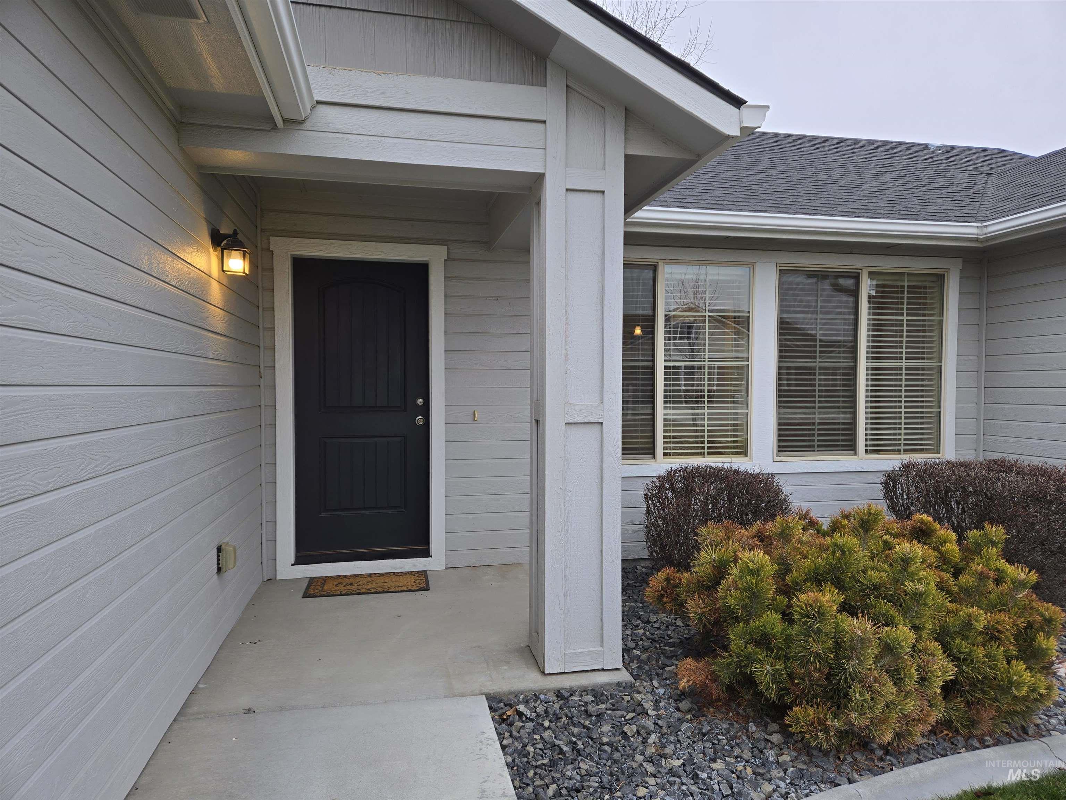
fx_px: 708
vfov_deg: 58.9
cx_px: 533
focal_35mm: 23
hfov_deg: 73.9
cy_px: 400
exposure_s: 1/180
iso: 40
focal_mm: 5.4
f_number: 1.8
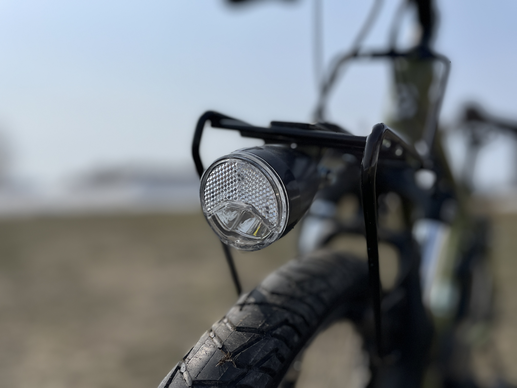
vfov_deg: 53.1
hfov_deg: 67.3
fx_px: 388
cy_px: 194
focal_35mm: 26
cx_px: 258
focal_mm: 4.2
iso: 50
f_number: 1.6
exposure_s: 1/14925
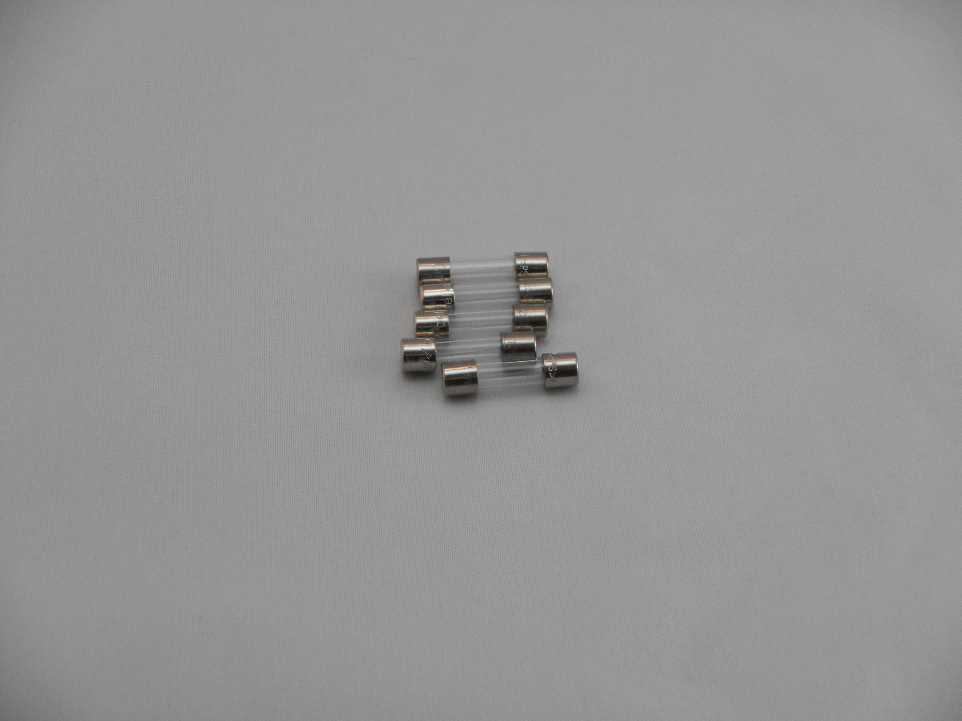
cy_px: 360
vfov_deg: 14.5
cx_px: 481
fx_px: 2835
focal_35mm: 102
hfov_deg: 19.3
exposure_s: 1/60
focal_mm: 18.2
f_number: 5.8
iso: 250
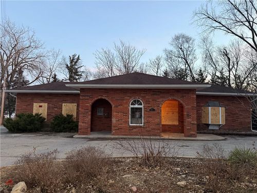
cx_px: 128
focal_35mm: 24
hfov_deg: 71.6
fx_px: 178
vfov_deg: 56.8
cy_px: 96
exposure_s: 1/60
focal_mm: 6.76
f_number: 1.78
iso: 500
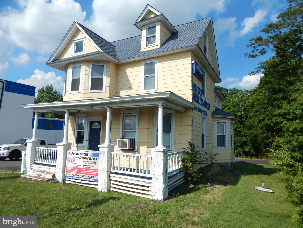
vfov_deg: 61.1
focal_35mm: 22
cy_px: 114
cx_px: 152
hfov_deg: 76.4
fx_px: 193
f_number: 6
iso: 125
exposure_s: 1/640
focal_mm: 4
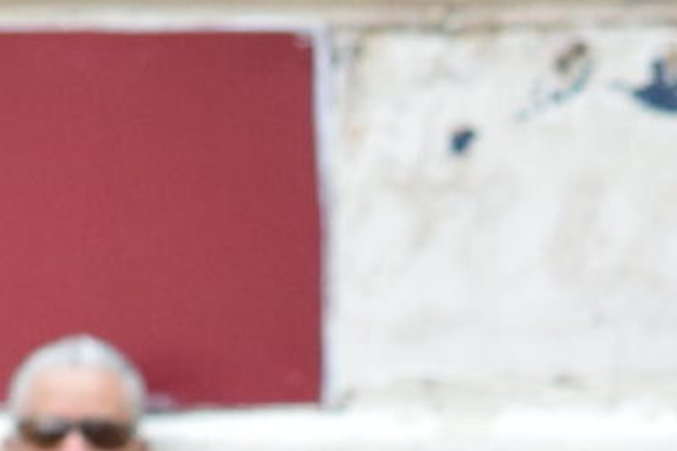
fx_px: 25254
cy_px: 1216
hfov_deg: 1.5
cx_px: 537
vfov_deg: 1.0
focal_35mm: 1343
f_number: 4.8
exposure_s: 1/200
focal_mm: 130
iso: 800
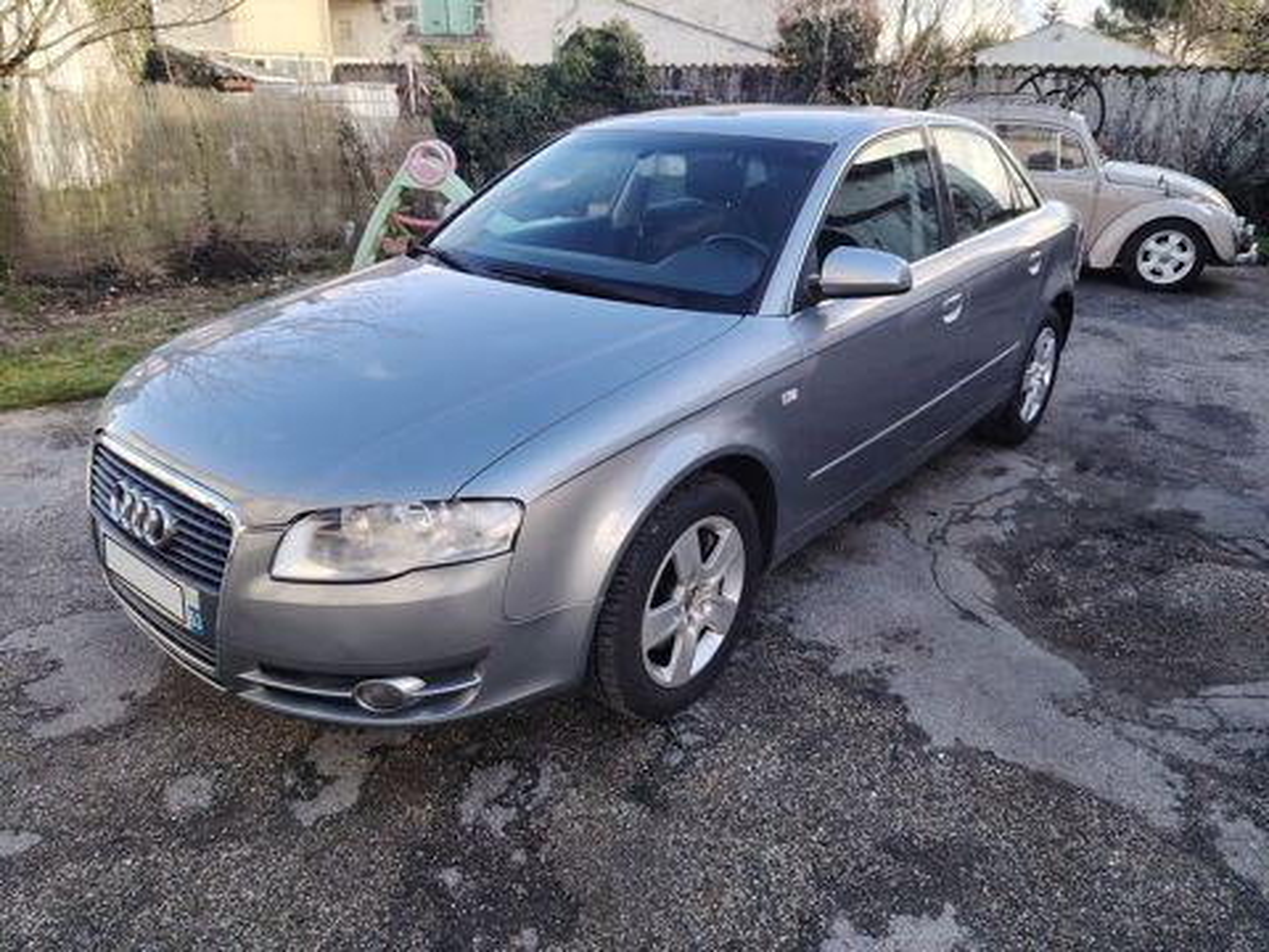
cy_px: 476
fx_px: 880
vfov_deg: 56.8
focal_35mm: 24
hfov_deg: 71.6
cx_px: 634
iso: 100
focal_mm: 5.25
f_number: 1.75
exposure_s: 1/155
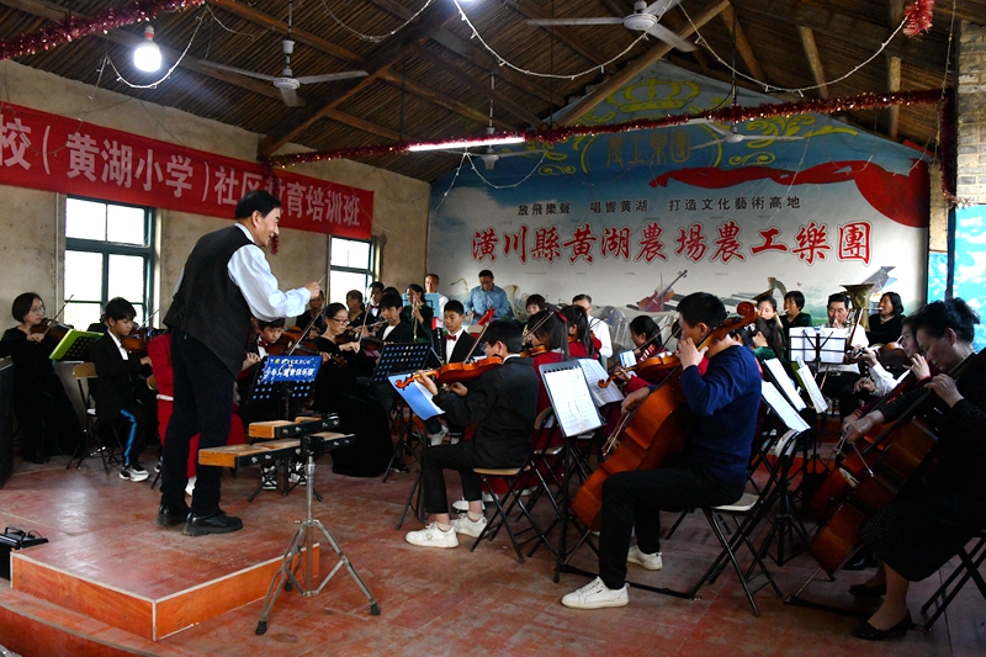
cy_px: 328
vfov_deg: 46.4
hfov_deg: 65.5
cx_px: 493
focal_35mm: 28
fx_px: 767
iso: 6400
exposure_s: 1/320
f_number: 9
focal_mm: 28
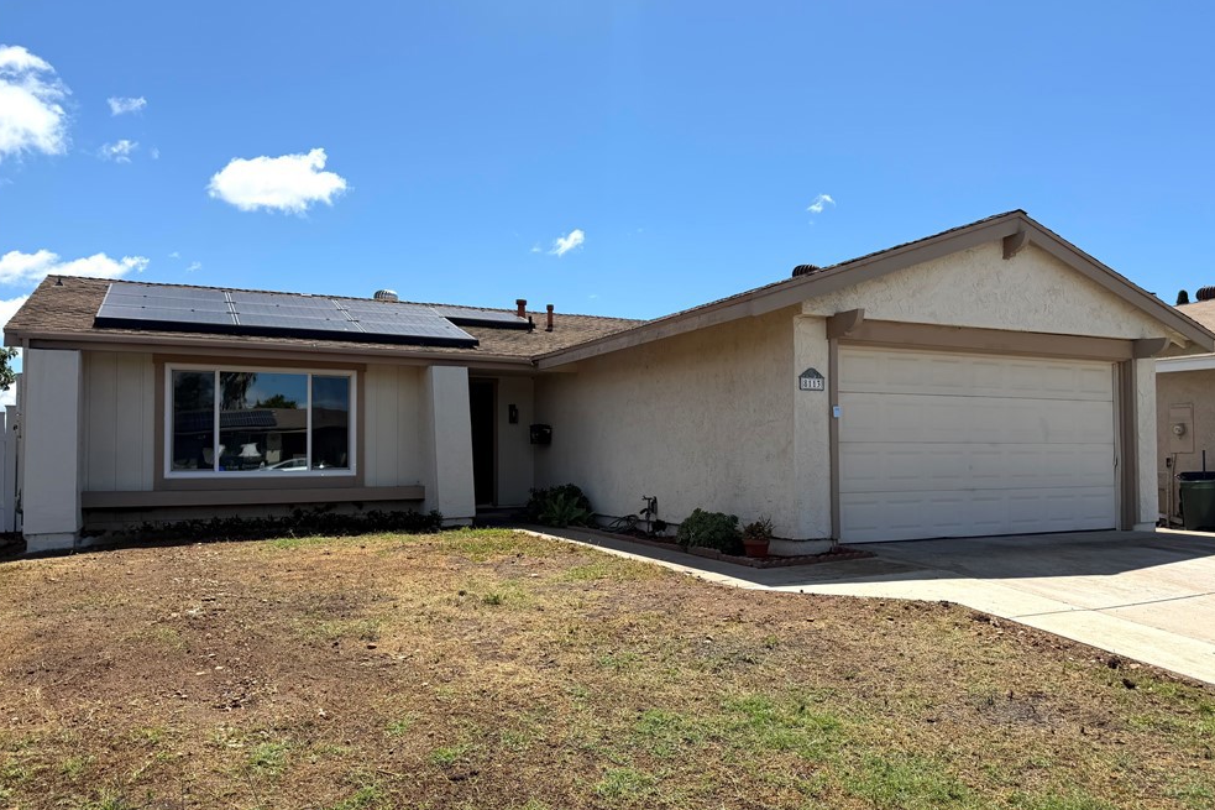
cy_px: 432
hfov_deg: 69.4
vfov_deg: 49.5
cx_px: 617
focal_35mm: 26
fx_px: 877
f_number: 1.78
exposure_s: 1/4975
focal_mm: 6.76
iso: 80
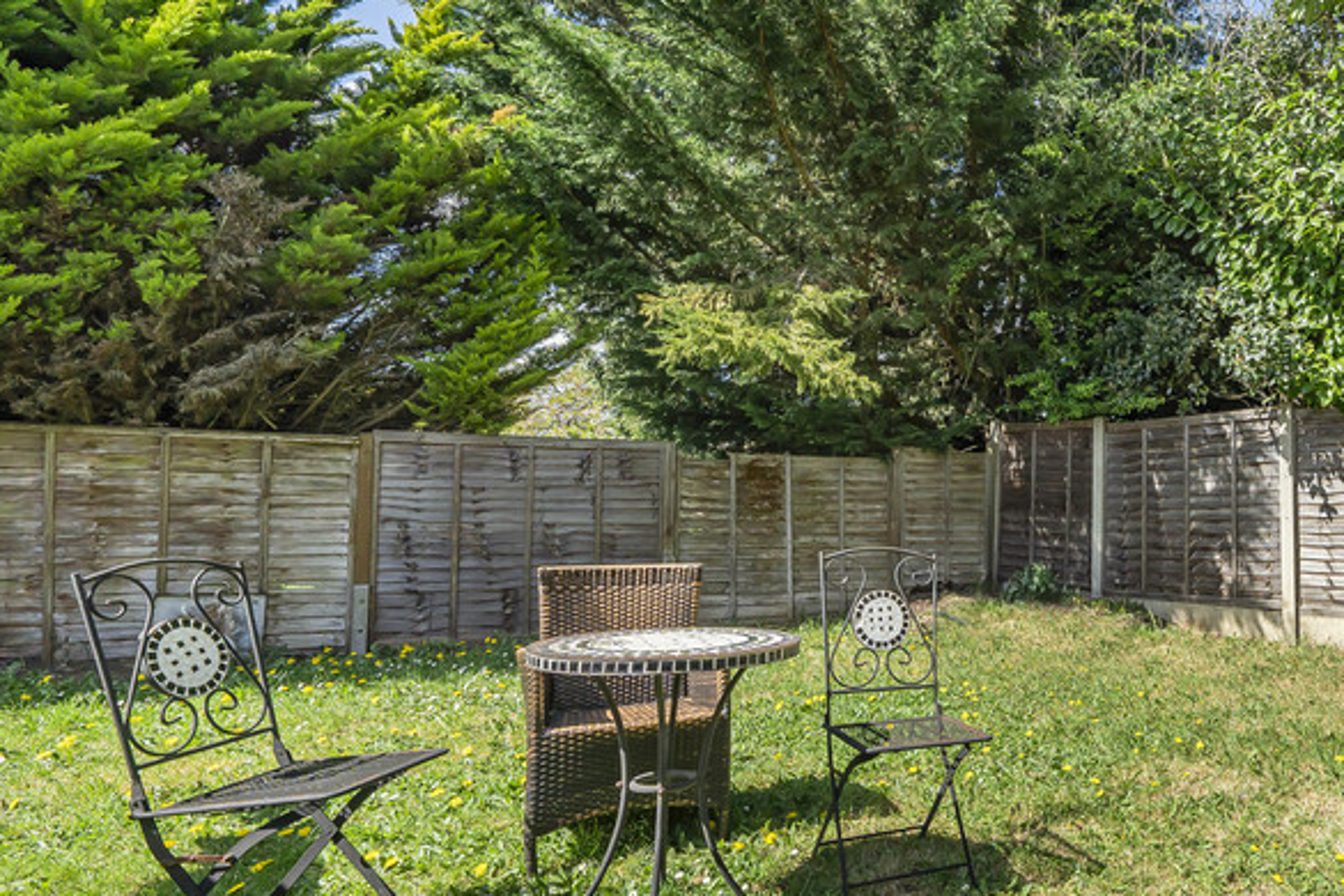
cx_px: 1082
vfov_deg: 58.0
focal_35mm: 21
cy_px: 608
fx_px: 784
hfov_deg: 72.6
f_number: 9
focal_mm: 12
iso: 320
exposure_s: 1/640
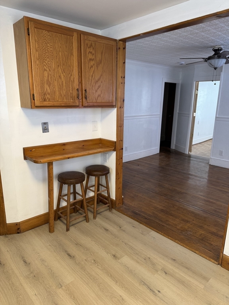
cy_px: 152
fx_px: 212
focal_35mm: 24
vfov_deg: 71.6
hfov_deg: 56.8
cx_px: 114
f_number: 1.78
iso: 125
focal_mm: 6.76
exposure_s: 1/60
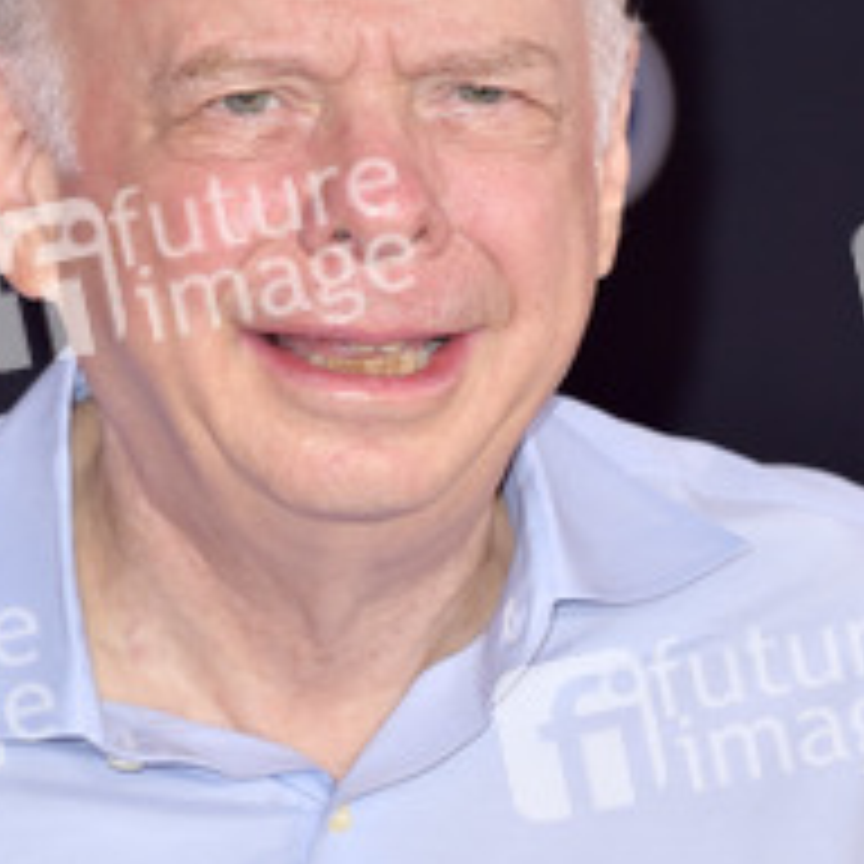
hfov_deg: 3.3
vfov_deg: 3.3
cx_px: 317
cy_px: 490
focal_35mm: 531
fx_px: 14995
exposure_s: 1/250
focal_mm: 300
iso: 500
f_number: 7.1
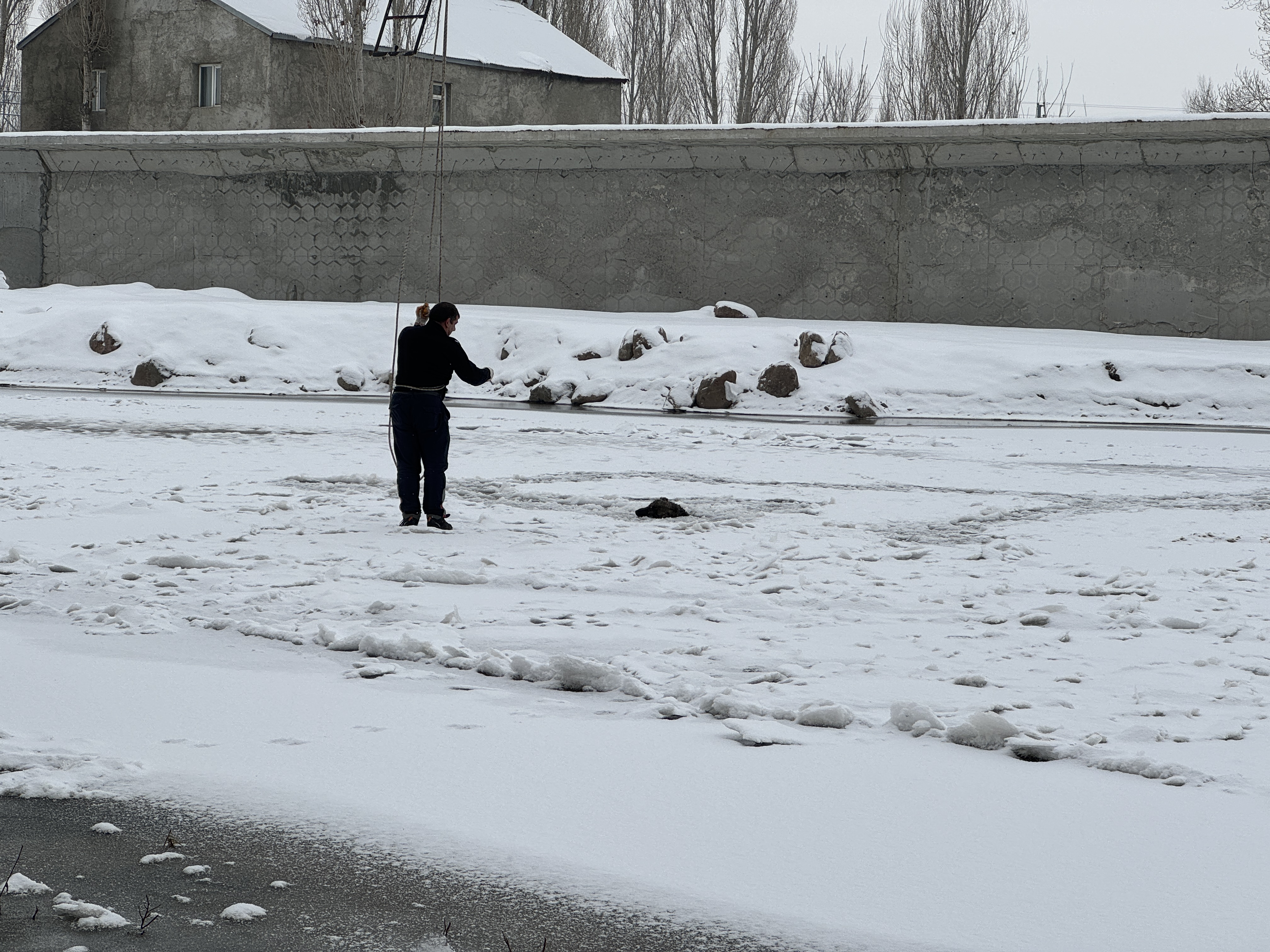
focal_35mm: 77
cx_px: 635
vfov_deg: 19.1
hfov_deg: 25.3
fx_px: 2825
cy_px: 476
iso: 25
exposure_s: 1/911
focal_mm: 9
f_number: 2.8
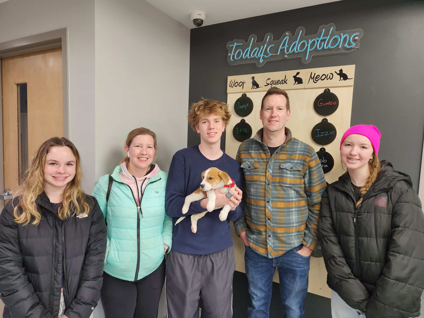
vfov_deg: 58.9
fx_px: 282
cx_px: 212
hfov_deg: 73.9
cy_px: 159
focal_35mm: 23
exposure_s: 1/120
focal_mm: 5.4
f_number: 1.8
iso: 160
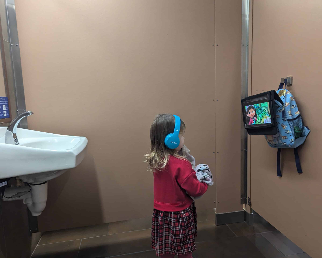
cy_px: 129
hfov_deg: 68.1
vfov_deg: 56.8
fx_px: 238
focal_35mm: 25
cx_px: 168
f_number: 1.85
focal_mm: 6.81
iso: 384
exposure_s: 1/56
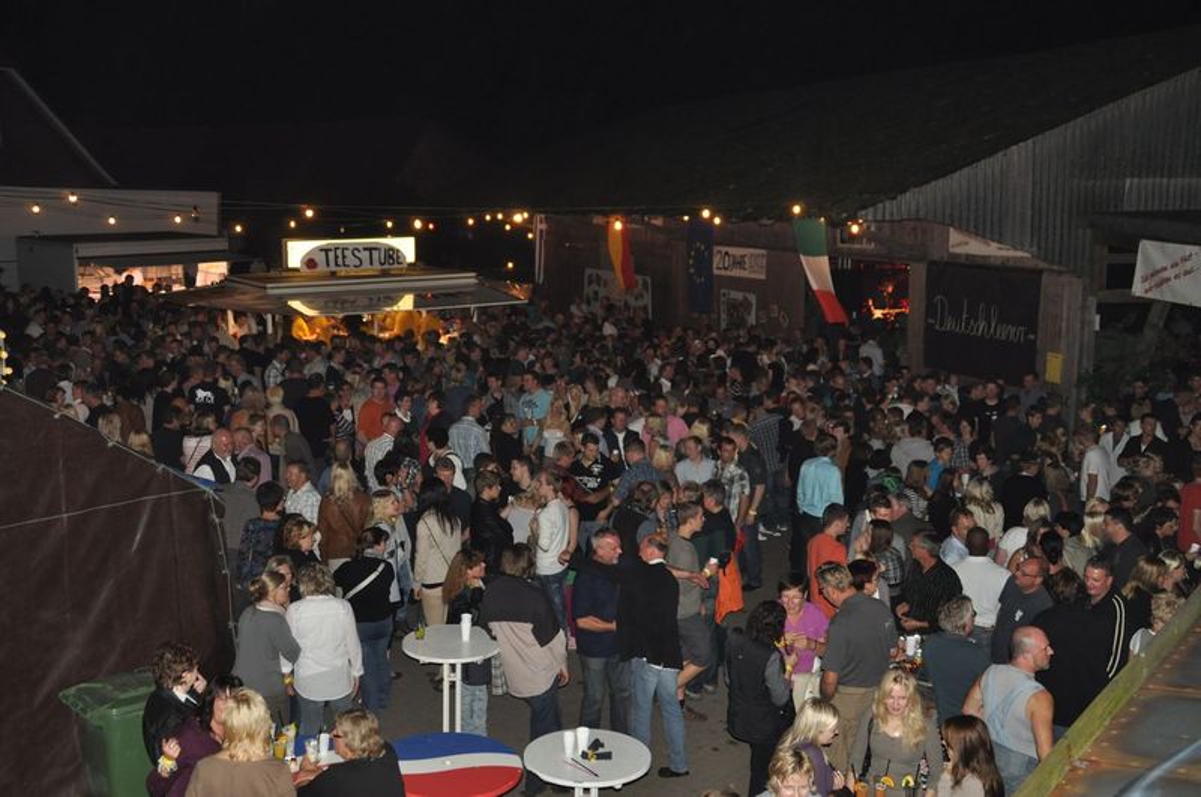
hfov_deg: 51.3
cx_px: 600
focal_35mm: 38
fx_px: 1249
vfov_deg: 35.4
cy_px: 398
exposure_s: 1/60
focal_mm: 25
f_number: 3.8
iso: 800
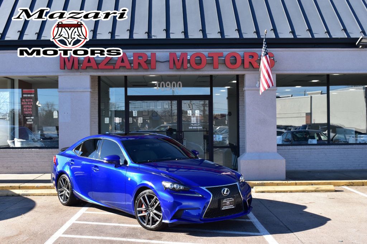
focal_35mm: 48
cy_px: 122
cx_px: 184
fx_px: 489
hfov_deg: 41.1
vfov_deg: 28.1
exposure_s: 1/250
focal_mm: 32
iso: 400
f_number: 10
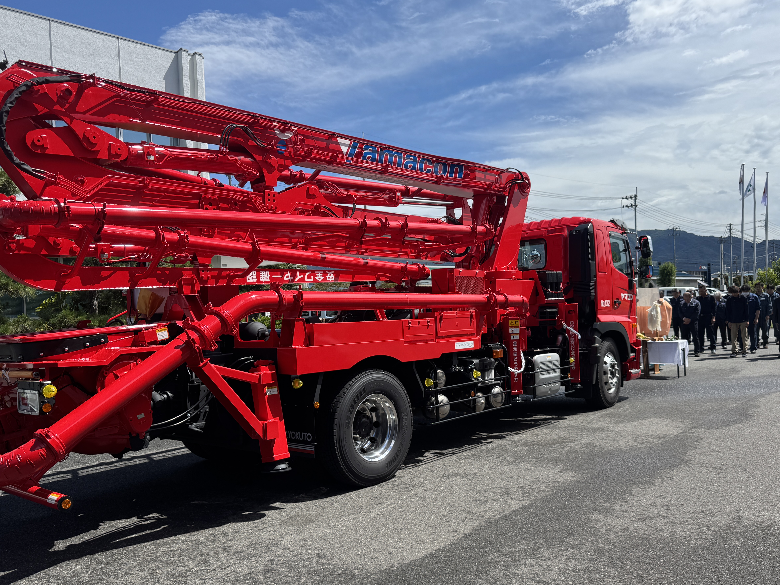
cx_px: 404
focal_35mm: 29
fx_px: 653
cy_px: 331
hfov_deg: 61.6
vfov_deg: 48.1
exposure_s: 1/4049
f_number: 1.78
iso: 80
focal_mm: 6.76
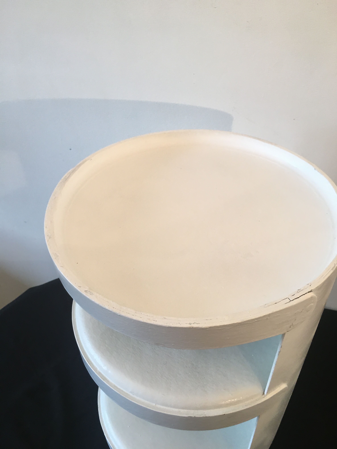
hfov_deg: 48.2
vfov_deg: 61.7
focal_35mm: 29
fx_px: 376
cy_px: 224
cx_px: 168
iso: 64
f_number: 2.2
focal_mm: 4.15
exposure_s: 1/33
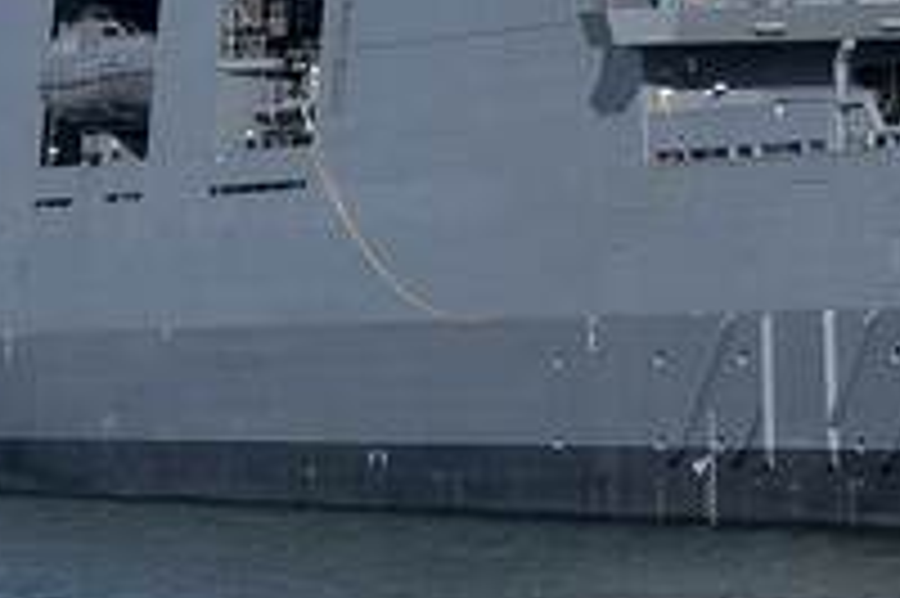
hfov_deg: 6.9
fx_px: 7194
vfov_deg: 4.7
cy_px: -191
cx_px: 1948
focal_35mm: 288
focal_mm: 46
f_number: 8
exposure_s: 1/1250
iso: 320
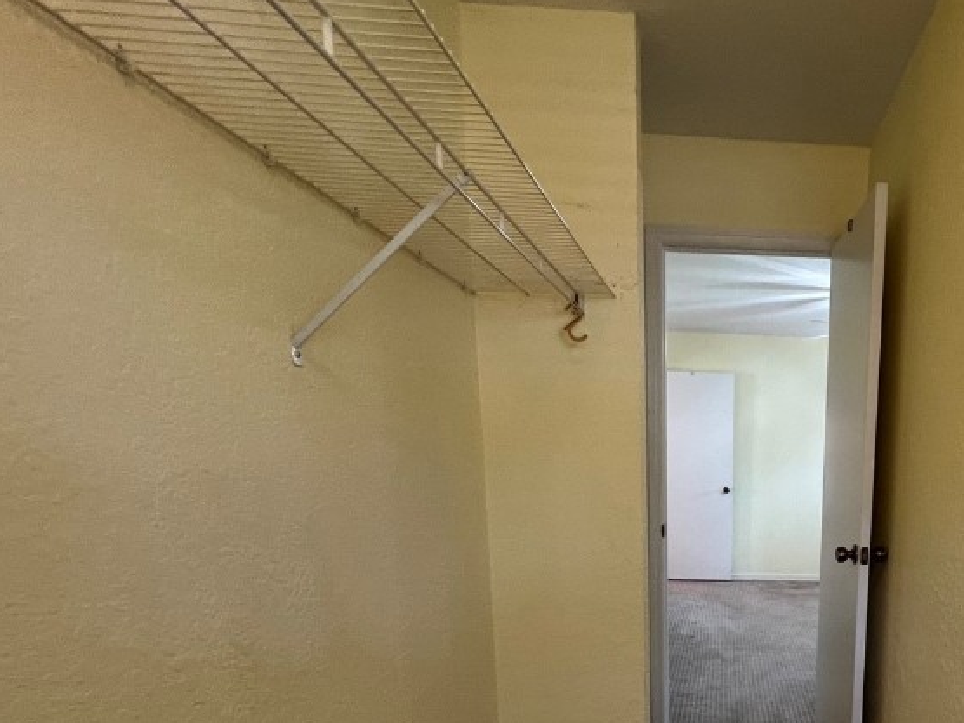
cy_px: 605
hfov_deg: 65.0
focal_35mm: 24
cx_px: 775
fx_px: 668
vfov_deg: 52.2
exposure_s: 1/60
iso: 160
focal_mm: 1.57
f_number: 1.8
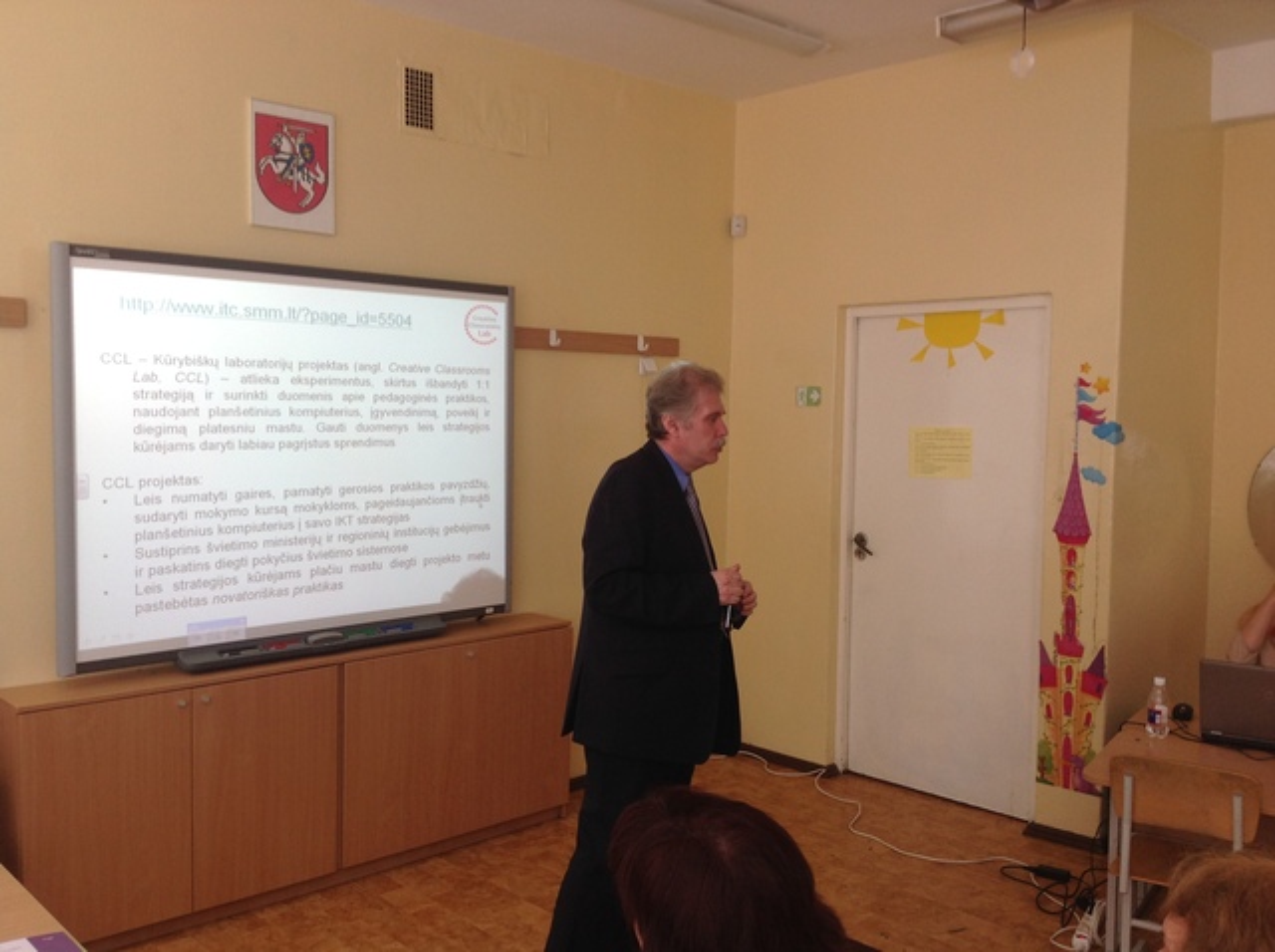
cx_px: 638
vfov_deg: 40.6
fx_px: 1287
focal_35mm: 35
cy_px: 476
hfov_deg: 52.7
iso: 50
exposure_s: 1/40
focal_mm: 4.28
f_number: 2.4
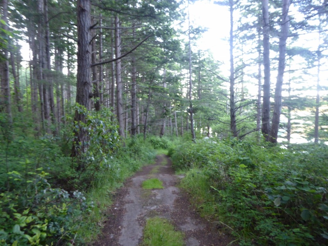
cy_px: 123
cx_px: 164
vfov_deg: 54.9
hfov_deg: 69.4
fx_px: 237
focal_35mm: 25
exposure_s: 1/10
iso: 400
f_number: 3.3
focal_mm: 4.3
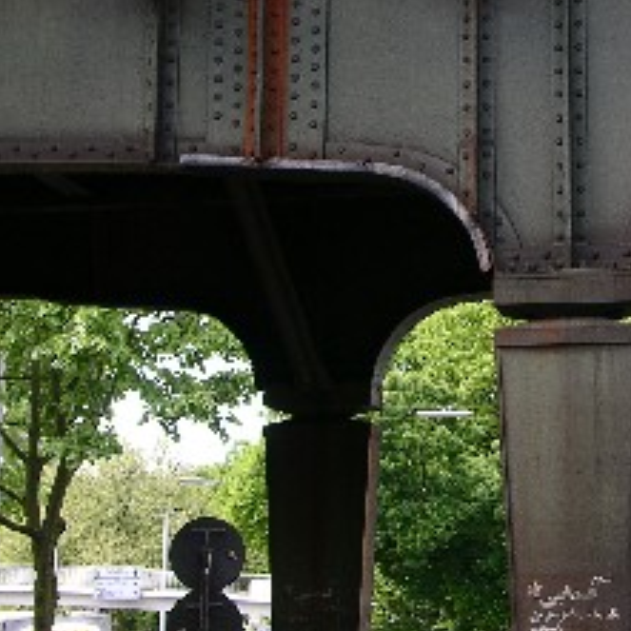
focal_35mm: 108
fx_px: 2227
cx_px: 561
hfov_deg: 15.9
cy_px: 143
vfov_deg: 16.0
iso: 50
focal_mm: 11.6
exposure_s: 1/40.8
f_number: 4.7
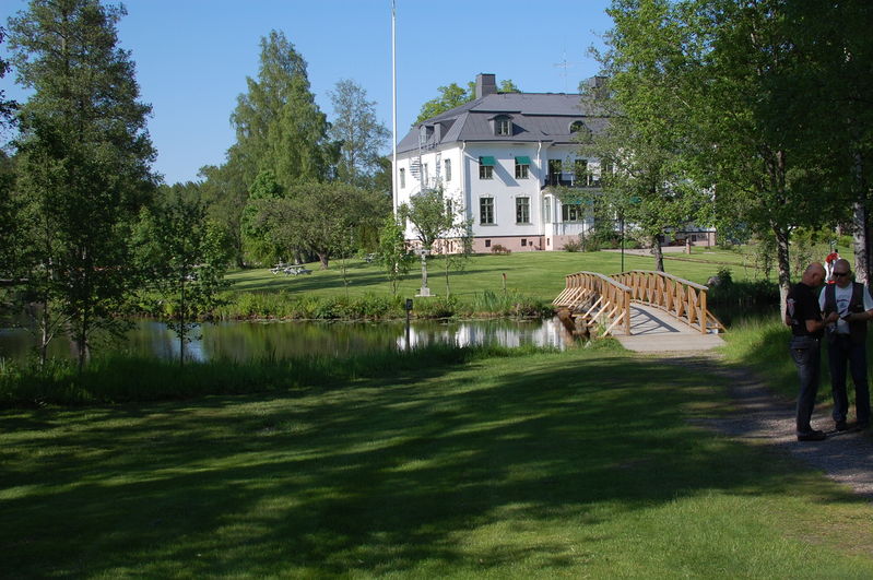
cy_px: 290
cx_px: 436
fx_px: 1272
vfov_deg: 25.7
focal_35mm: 52
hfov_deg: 37.9
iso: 200
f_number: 8
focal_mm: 35
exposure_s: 1/250
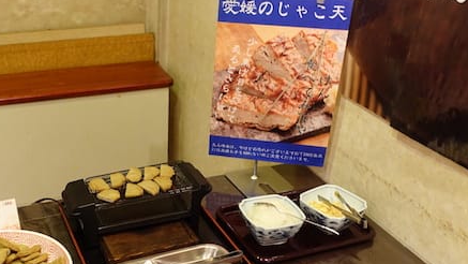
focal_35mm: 46
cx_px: 145
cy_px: 195
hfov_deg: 43.7
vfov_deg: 25.7
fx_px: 571
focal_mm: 8.8
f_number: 1.8
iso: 500
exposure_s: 1/30
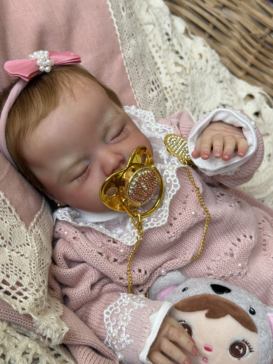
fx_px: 505
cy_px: 182
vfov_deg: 39.7
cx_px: 136
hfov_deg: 30.3
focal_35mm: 48
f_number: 1.78
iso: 50
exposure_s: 1/122
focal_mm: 6.76
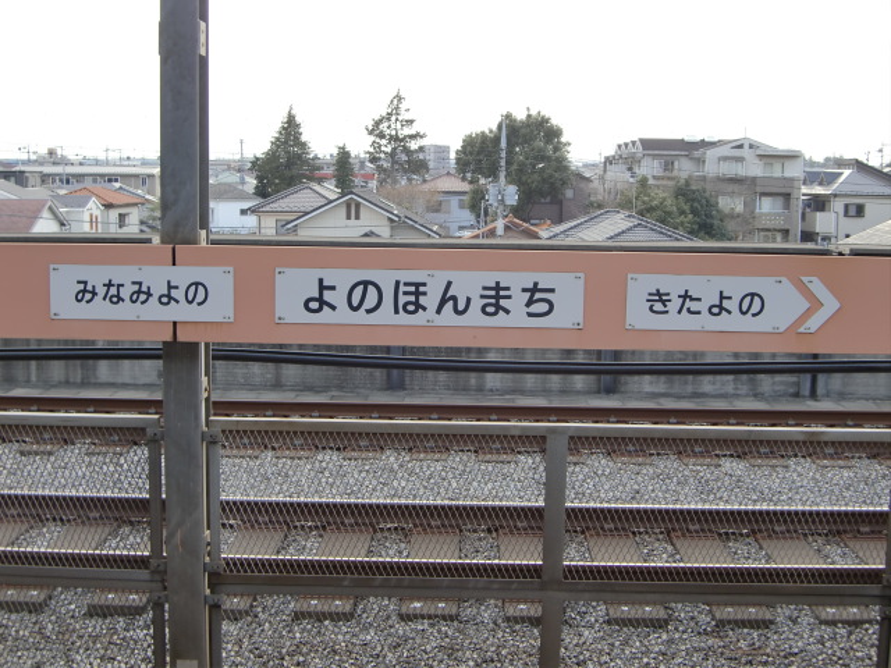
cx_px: 446
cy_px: 334
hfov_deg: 41.2
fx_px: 1184
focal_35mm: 46
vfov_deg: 31.5
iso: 64
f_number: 3.3
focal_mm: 8.2
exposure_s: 1/200
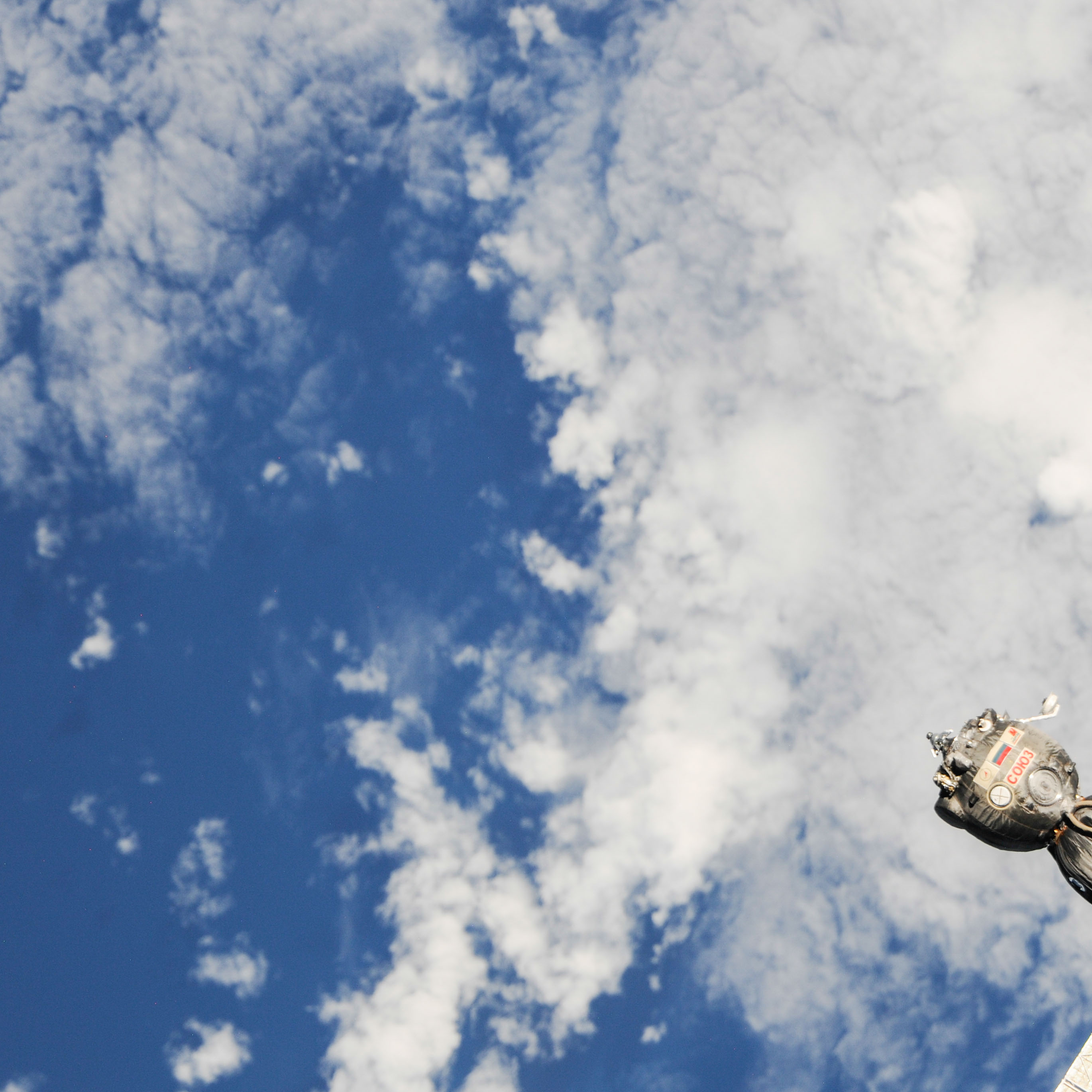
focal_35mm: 1876
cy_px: 714
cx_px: 956
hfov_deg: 0.9
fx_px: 66955
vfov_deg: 0.9
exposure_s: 1/1000
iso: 200
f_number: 7.1
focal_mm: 1000
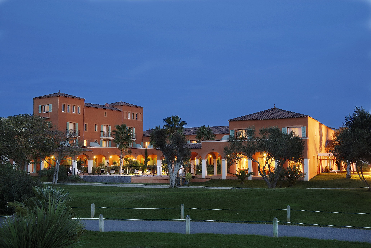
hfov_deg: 44.9
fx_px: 449
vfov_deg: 30.9
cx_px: 186
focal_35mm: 44
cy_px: 124
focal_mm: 29
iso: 100
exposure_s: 2.5
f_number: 8
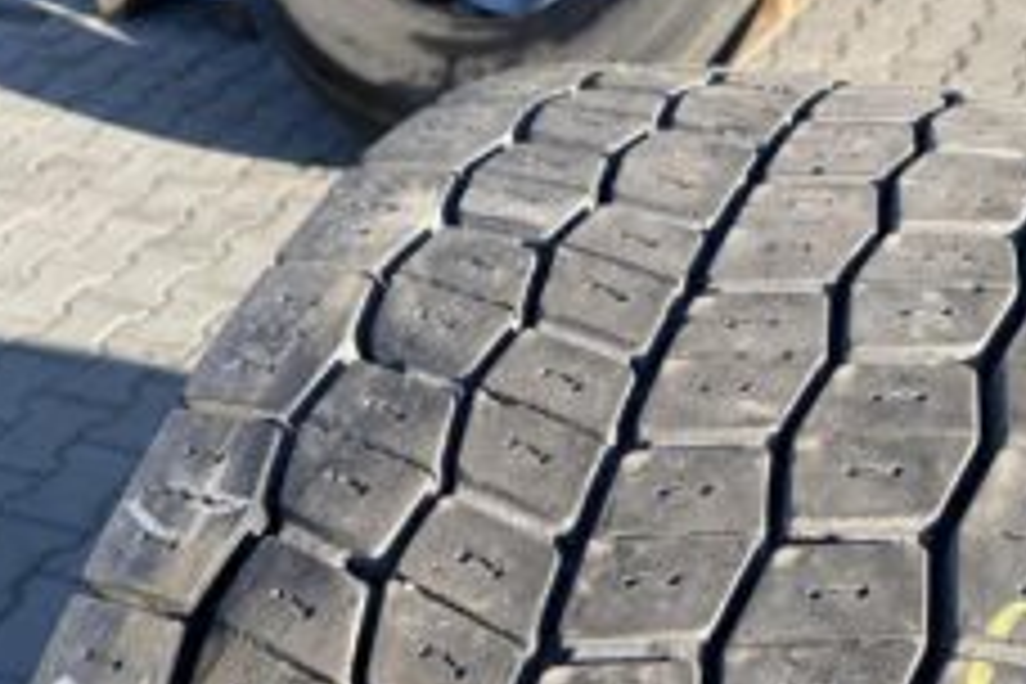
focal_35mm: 51
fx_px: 1453
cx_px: 576
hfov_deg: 38.8
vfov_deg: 25.3
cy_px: 668
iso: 32
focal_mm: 4.25
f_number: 1.8
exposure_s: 1/681
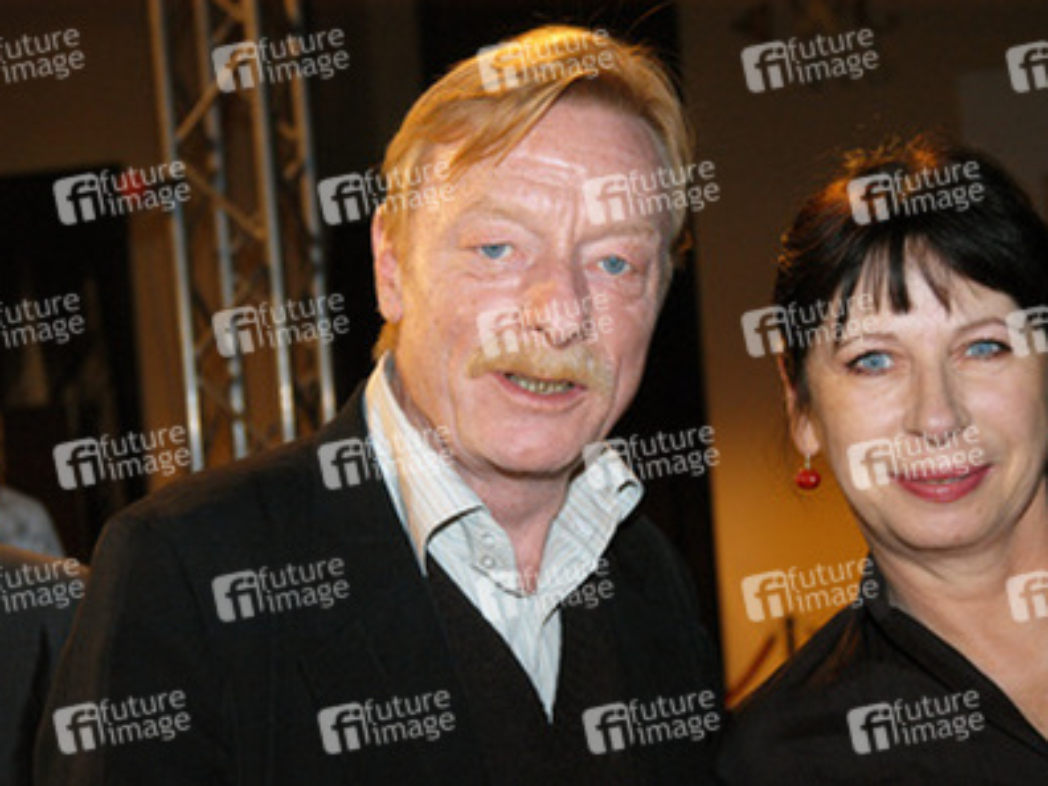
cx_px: 581
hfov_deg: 23.8
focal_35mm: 82
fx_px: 2483
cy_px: 392
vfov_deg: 18.0
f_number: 5
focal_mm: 50
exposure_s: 1/125
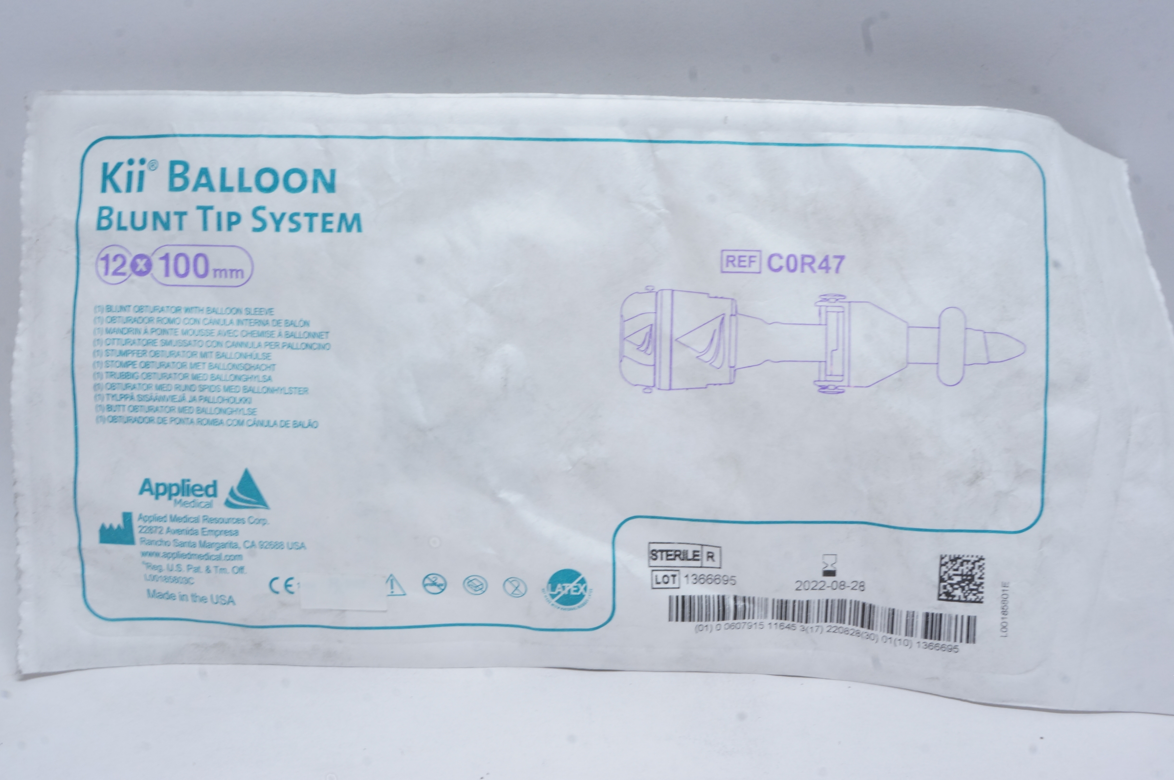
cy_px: 390
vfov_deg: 29.8
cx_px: 587
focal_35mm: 45
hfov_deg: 43.6
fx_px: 1466
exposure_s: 1/4
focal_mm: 30
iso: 400
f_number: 20
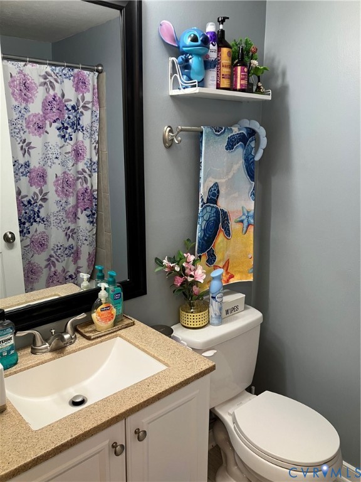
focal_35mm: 28
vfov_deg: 63.4
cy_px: 241
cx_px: 180
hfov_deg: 49.7
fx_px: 389
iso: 80
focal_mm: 3.99
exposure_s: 1/60
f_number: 1.8
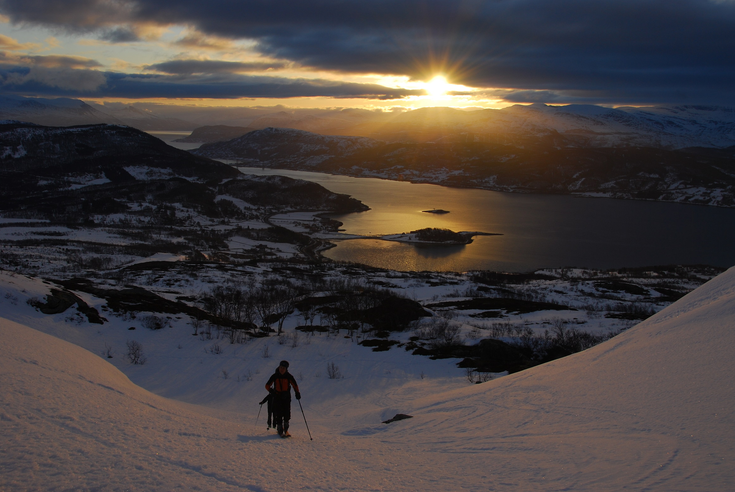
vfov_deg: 36.0
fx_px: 756
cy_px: 248
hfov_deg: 51.8
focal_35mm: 37
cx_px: 374
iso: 100
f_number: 10
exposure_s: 1/160
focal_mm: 24
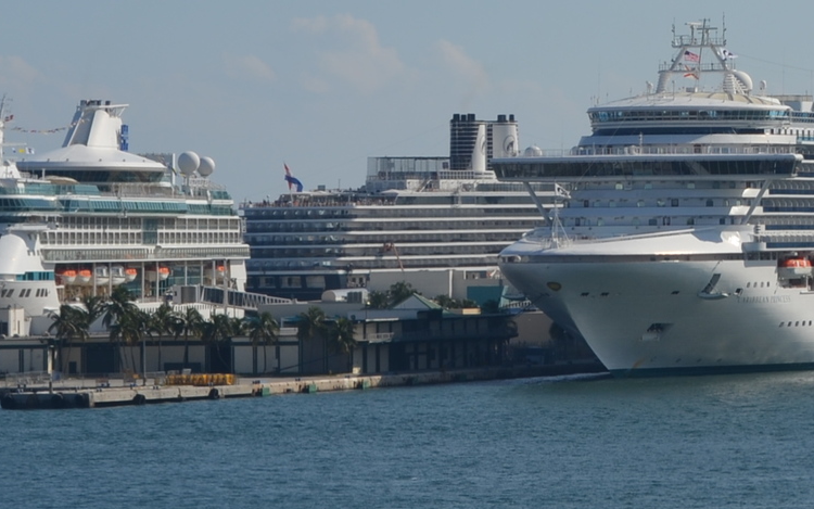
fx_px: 6206
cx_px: 1324
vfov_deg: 4.7
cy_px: -74
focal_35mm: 280
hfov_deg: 7.3
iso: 100
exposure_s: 1/400
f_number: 10
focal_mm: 55
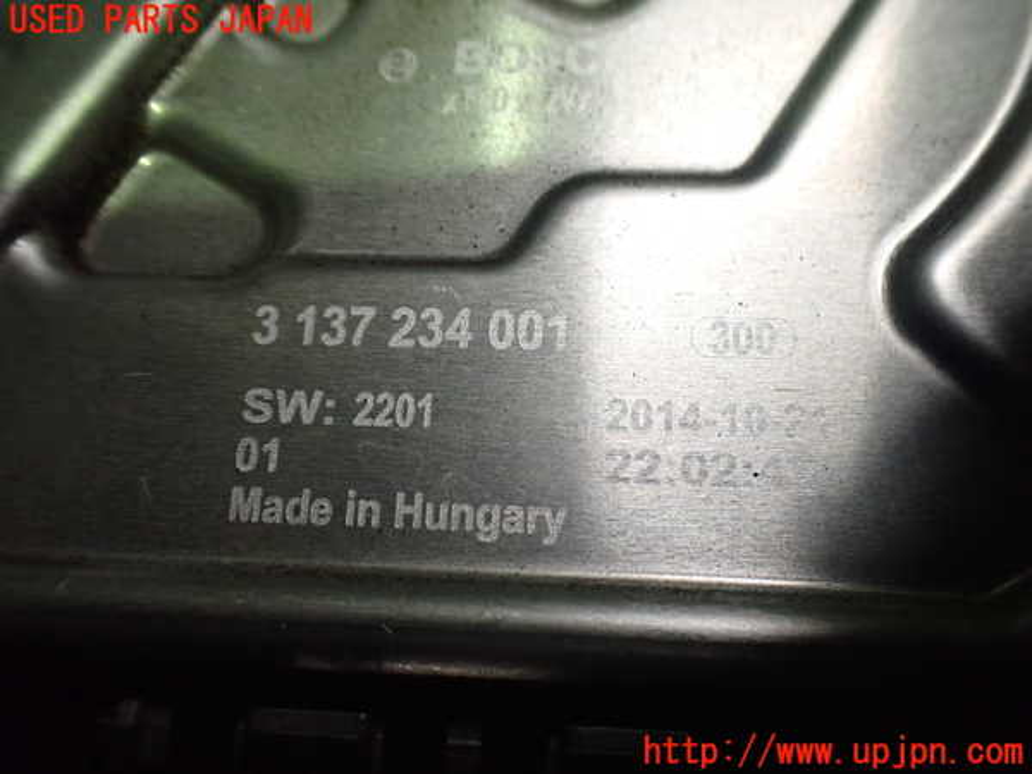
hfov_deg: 60.0
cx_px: 516
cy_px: 387
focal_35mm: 30
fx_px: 894
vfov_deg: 46.8
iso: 800
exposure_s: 1/125
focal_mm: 5.4
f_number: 2.3
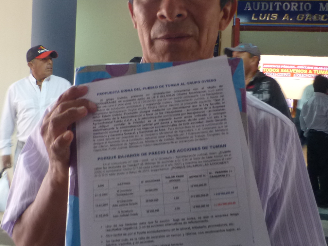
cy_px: 97
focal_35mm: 49
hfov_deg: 38.9
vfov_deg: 29.6
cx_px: 172
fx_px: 464
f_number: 3.3
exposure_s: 1/8
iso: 160
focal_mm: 4.3
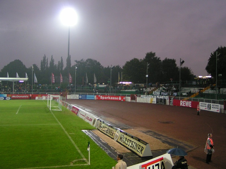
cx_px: 113
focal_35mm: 38
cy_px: 84
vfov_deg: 37.7
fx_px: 248
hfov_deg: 49.0
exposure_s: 1/40
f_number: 2.8
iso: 125
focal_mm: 5.8
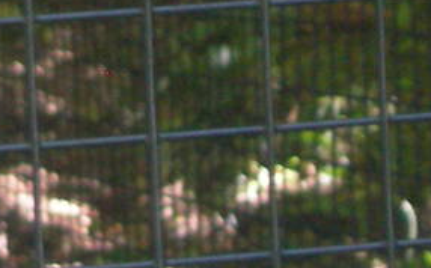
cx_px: -699
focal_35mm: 677
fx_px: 7943
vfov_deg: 1.9
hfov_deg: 3.1
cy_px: 53
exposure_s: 1/24.4
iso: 200
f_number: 4.9
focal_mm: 23.4
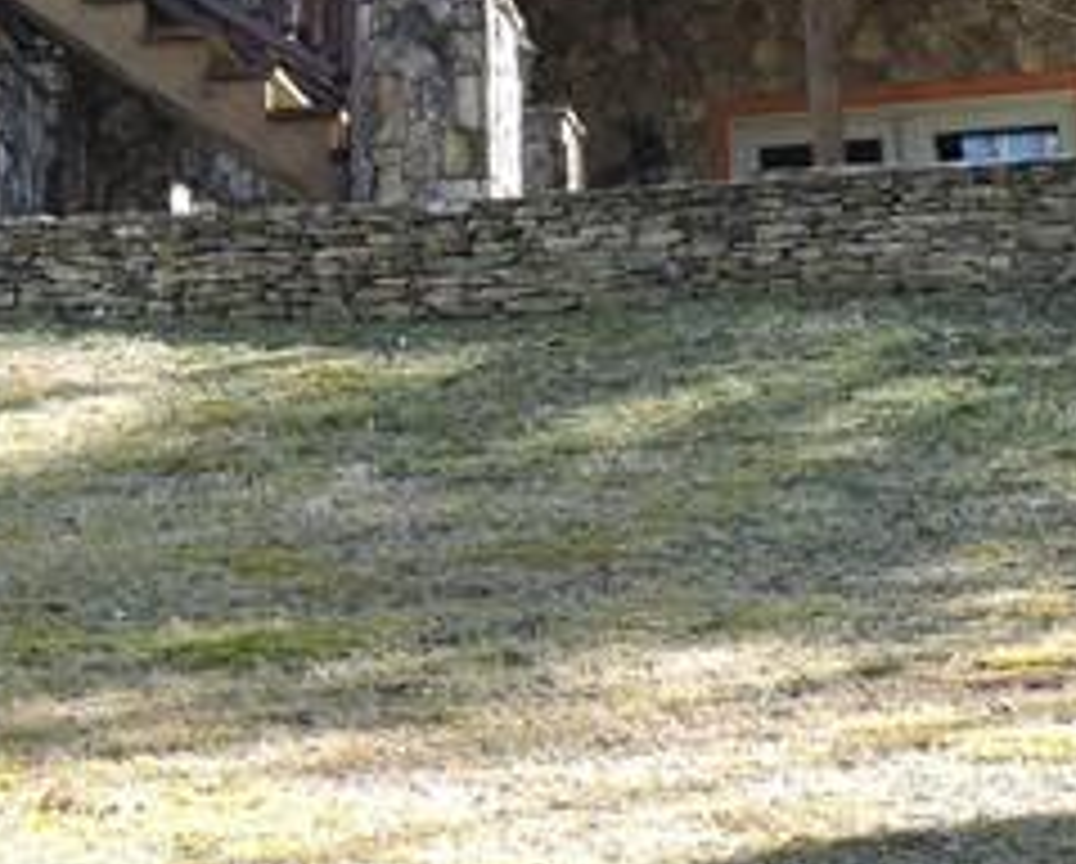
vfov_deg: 9.2
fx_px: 5327
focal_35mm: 167
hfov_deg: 11.2
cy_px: -176
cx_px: -347
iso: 100
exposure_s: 1/125
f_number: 3.3
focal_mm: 7.1
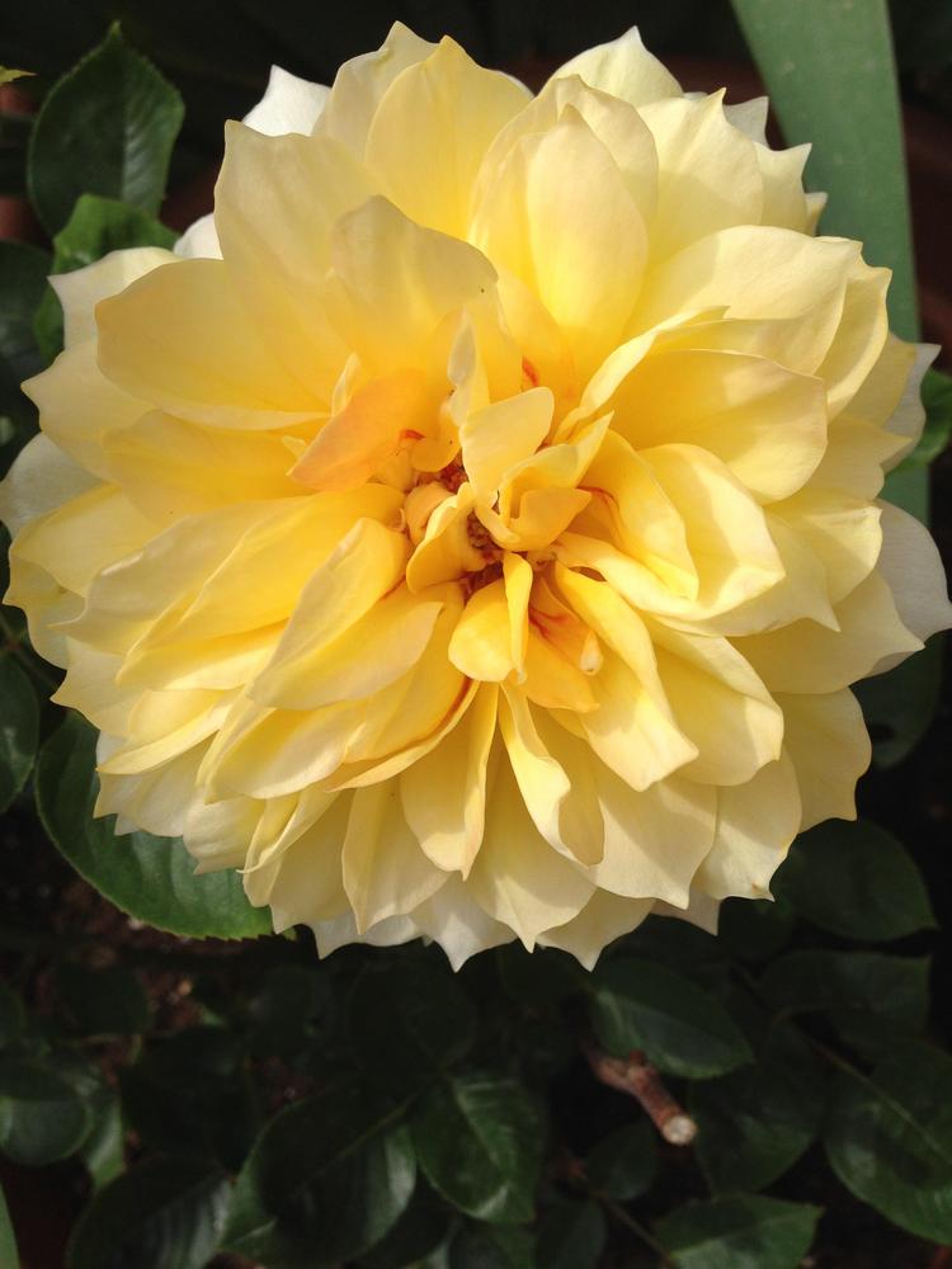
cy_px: 634
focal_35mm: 33
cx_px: 476
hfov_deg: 42.9
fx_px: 1210
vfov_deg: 55.4
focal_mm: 4.12
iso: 50
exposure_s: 1/1808
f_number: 2.4
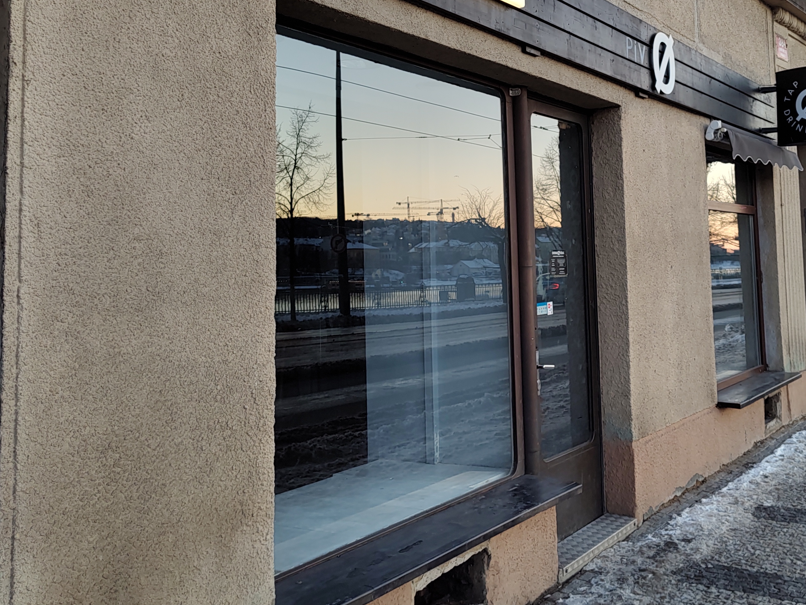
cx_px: 536
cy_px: 188
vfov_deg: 39.1
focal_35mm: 36
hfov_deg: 50.5
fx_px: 838
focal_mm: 5.56
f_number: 1.8
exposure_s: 1/130
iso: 100
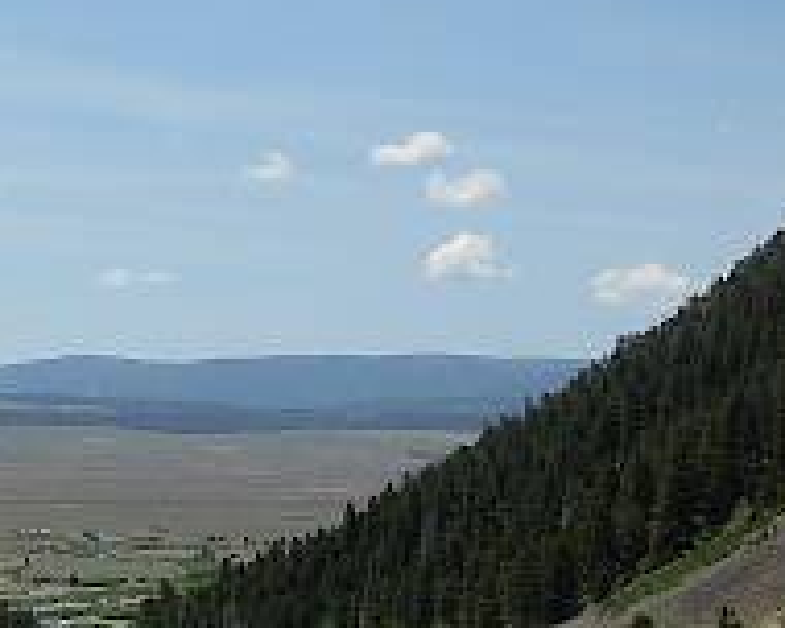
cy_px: 533
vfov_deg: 13.1
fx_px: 2718
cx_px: -364
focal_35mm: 117
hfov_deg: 15.3
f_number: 4.9
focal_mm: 6.3
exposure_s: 1/627
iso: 79
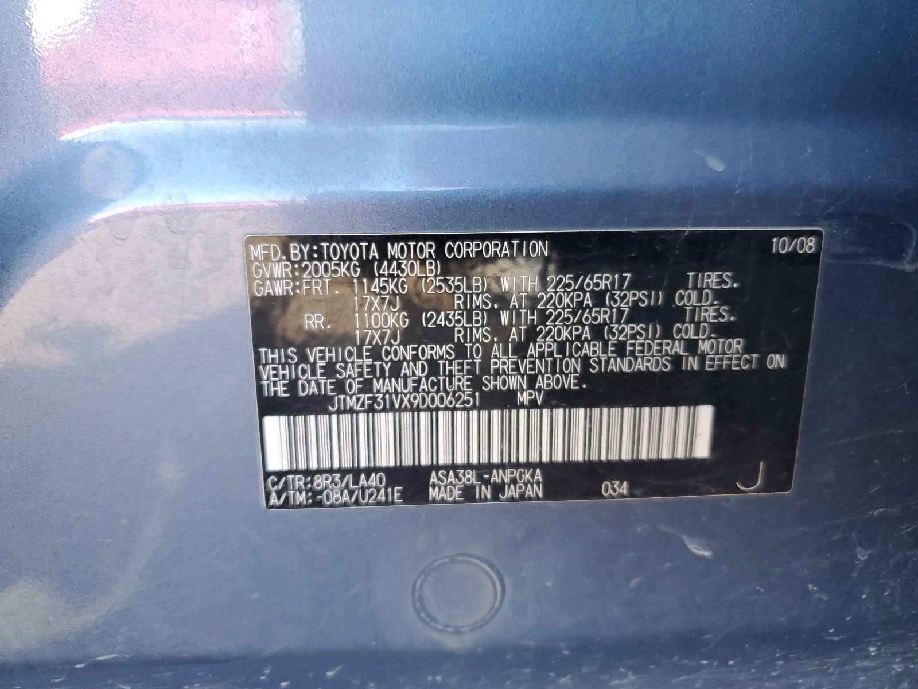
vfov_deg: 53.1
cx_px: 459
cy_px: 344
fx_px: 690
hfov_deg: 67.3
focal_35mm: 26
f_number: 1.5
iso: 71
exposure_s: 1/120
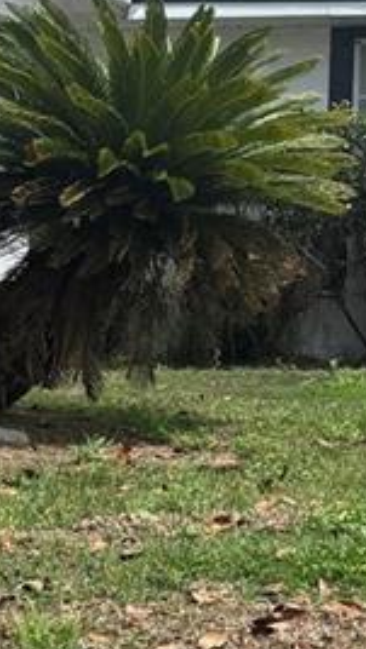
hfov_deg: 9.3
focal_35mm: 127
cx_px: -216
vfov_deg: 16.7
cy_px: 545
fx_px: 2188
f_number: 1.6
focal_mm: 5.96
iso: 50
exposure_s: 1/3106
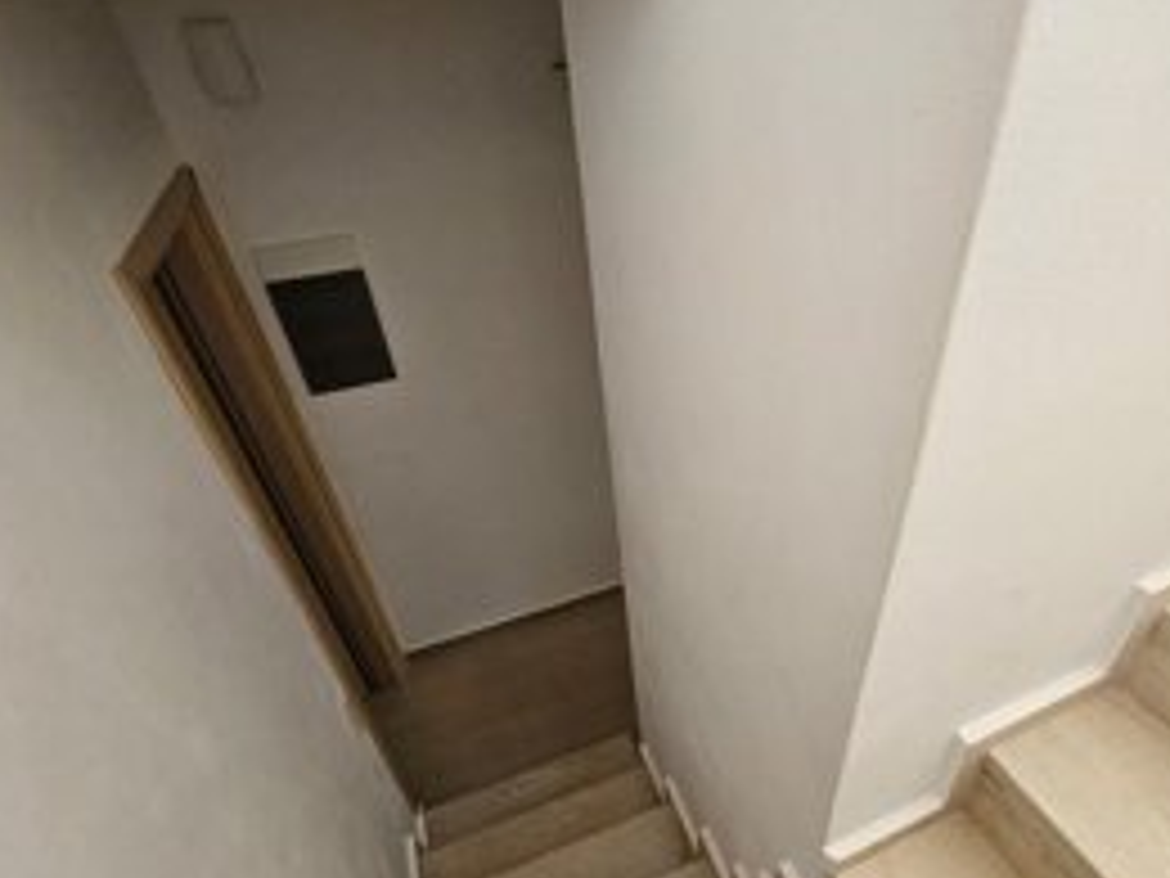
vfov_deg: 71.0
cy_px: 518
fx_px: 608
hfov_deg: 87.0
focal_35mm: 18
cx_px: 680
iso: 320
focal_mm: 2.2
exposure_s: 1/50
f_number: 2.2
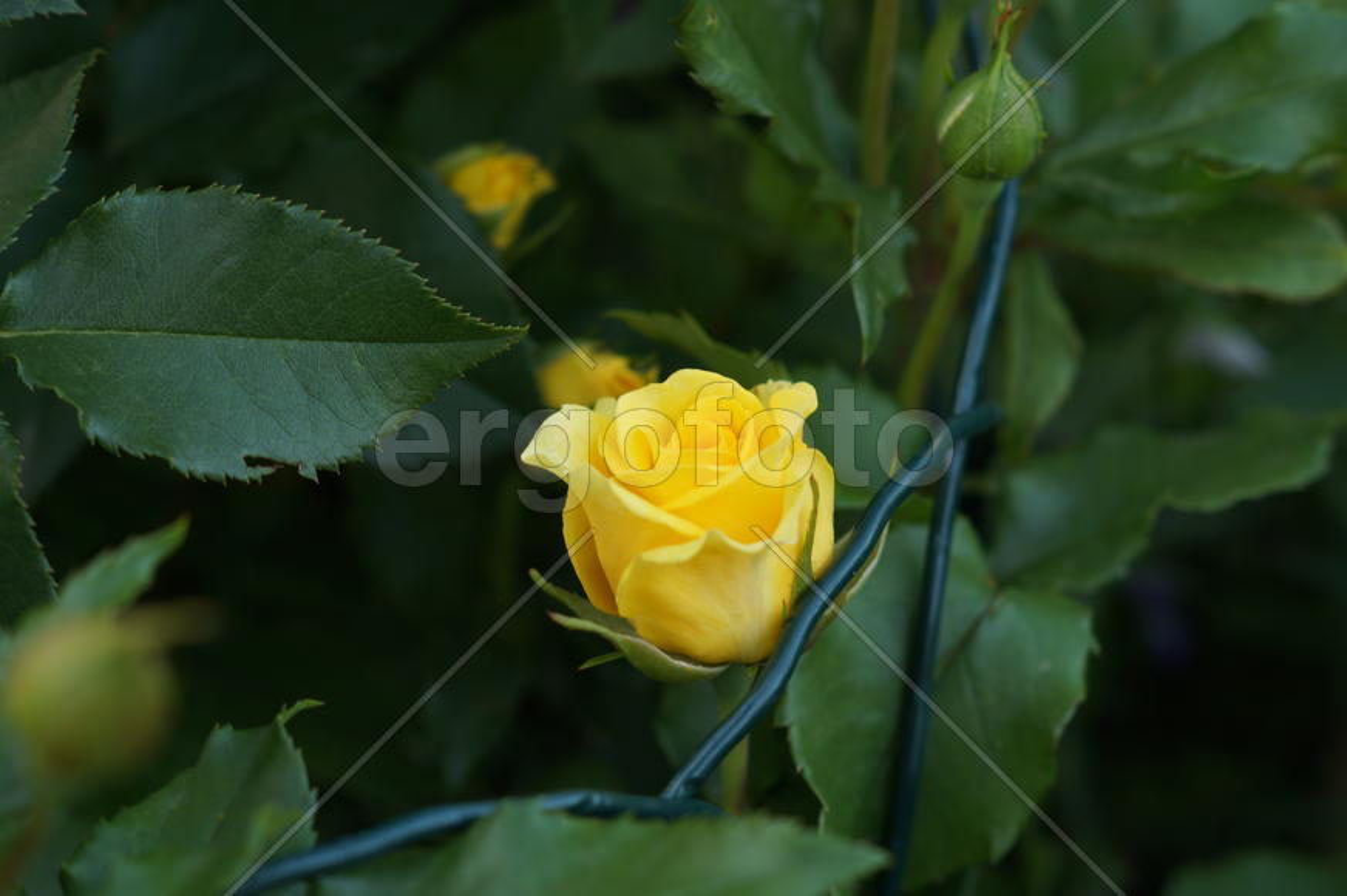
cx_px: 674
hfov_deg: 27.0
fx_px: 2804
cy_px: 448
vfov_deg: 18.2
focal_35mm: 75
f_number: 3.5
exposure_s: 1/40
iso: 100
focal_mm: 50
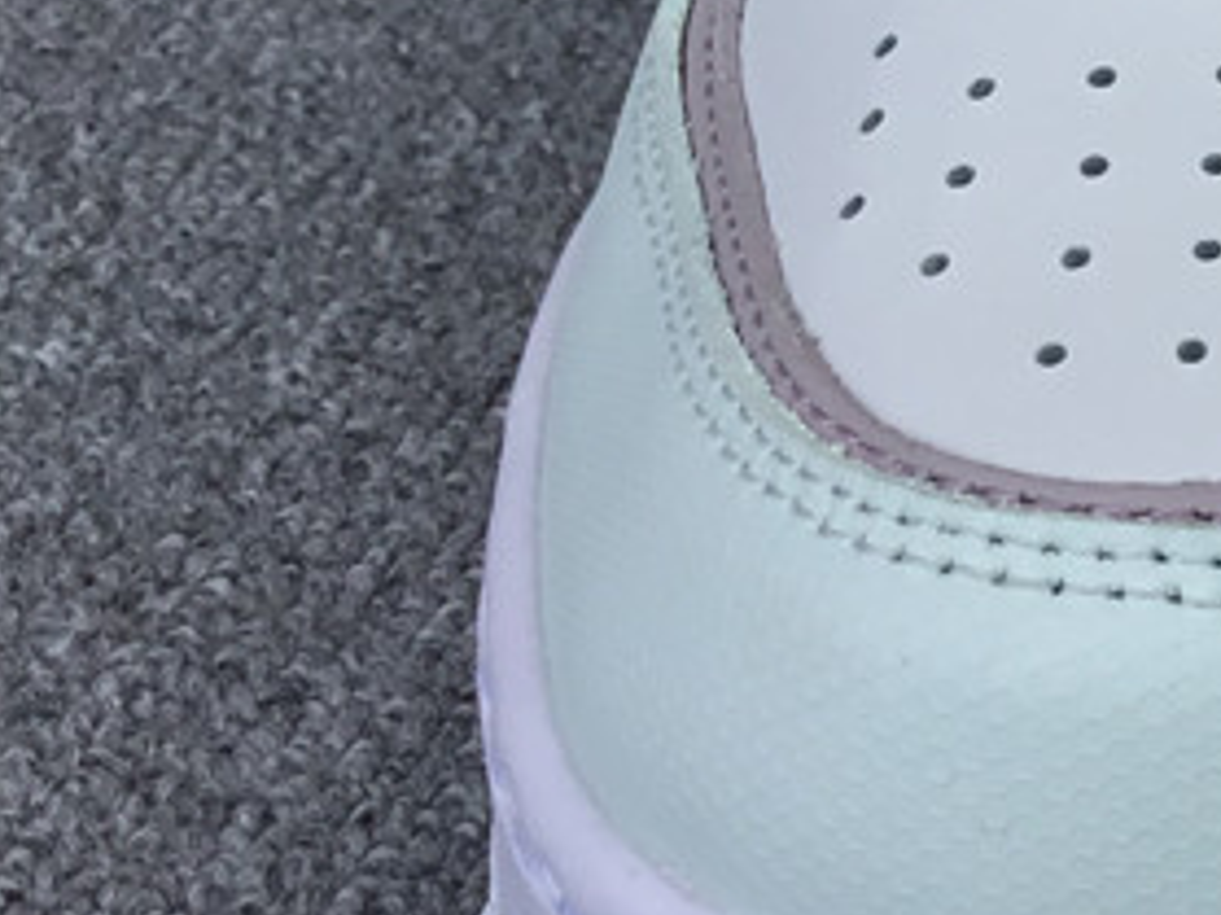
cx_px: 1926
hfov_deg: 17.3
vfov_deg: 14.7
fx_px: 3526
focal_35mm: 100
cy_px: 230
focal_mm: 3.3
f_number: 2.4
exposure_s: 1/646
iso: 25
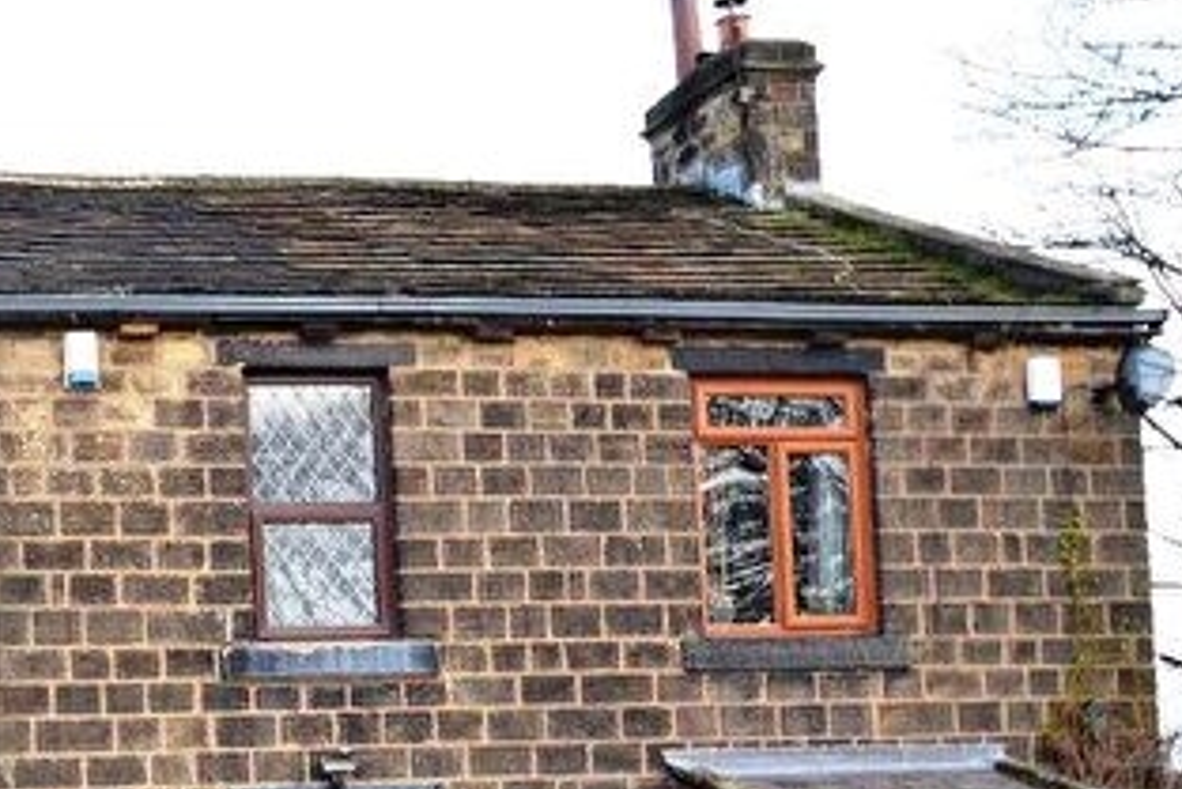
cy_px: 761
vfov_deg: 19.8
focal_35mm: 67
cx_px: -83
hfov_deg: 27.7
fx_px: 2201
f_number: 5.6
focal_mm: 20
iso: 320
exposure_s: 1/125
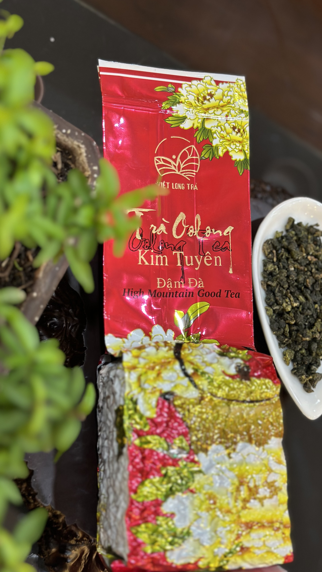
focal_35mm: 53
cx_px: 194
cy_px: 286
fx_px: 804
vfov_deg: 39.2
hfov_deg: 22.6
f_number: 1.78
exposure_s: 1/50
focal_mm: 6.86
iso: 160
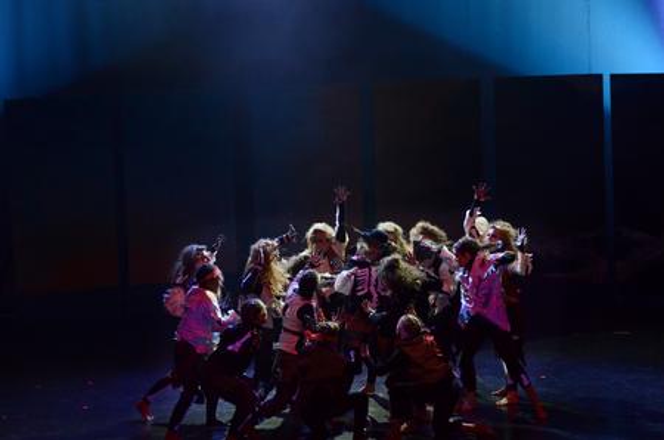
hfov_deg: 13.1
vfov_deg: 8.7
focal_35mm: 158
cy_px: 220
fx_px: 2899
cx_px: 332
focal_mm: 105
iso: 2500
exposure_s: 1/320
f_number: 2.8
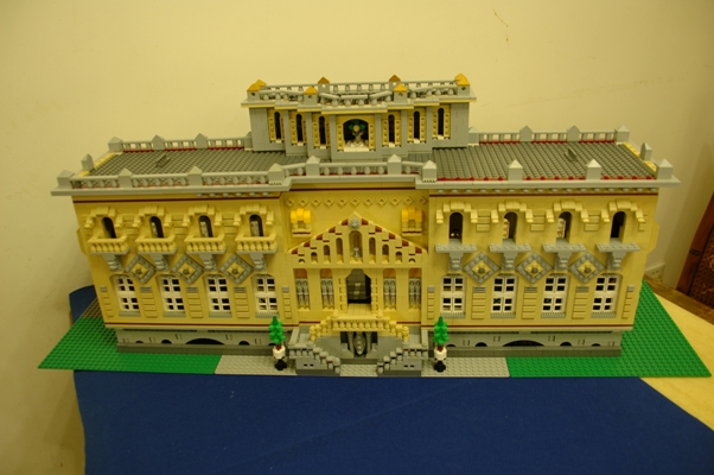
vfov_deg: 41.6
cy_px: 238
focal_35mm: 32
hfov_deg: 59.5
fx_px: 624
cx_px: 357
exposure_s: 1/6
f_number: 3.5
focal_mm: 21
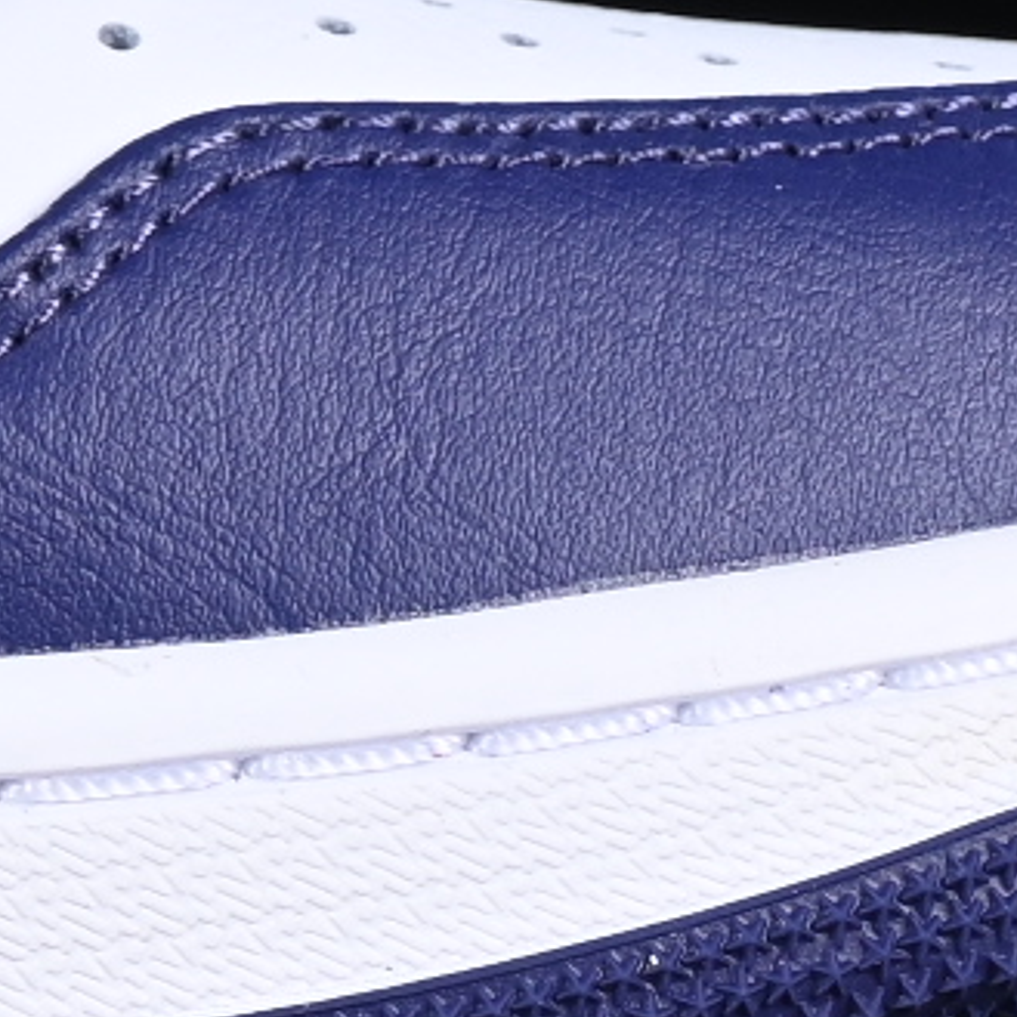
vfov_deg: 3.2
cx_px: -1496
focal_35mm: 540
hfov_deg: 3.2
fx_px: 17949
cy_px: -498
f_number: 7.1
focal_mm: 50
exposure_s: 1/60
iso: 160
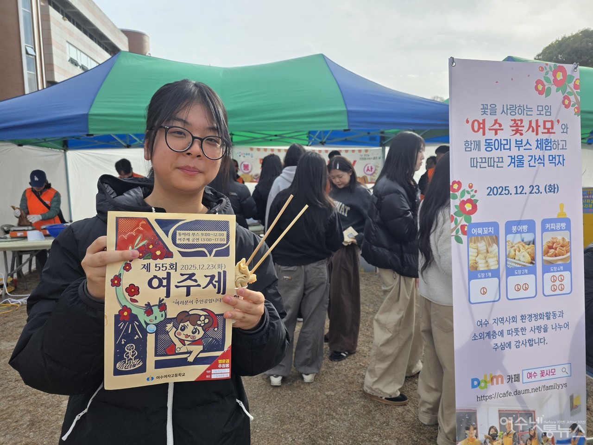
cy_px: 222
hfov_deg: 73.9
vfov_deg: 58.9
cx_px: 296
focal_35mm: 23
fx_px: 394
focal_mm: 6.3
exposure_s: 1/7944
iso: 80
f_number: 1.7
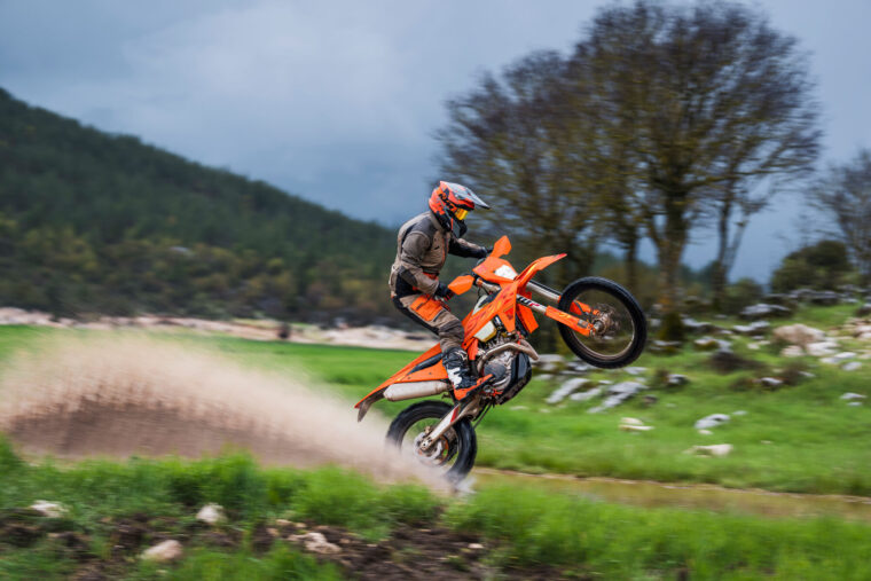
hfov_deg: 23.9
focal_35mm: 85
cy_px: 290
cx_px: 436
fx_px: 2057
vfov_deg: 16.1
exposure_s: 1/400
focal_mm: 85
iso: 100
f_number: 2.8
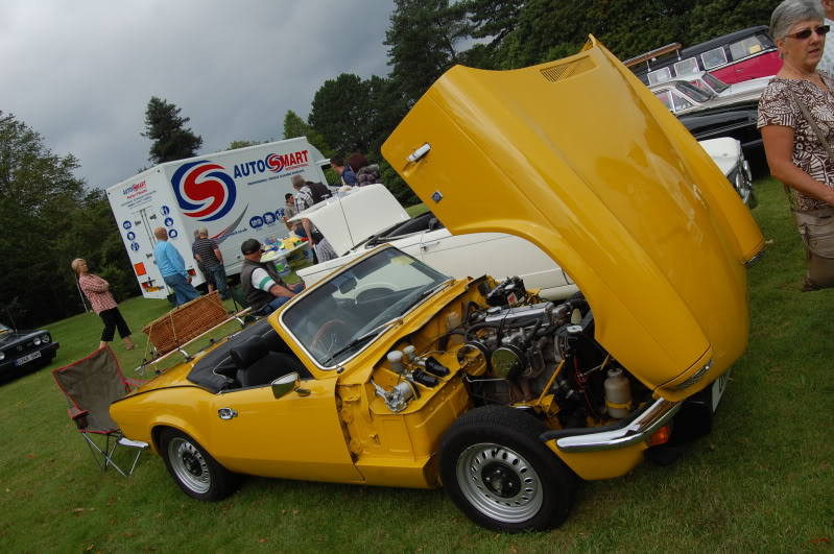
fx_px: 660
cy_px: 277
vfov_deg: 45.6
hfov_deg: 64.6
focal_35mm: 28
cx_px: 417
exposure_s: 1/320
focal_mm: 19
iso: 200
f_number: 9
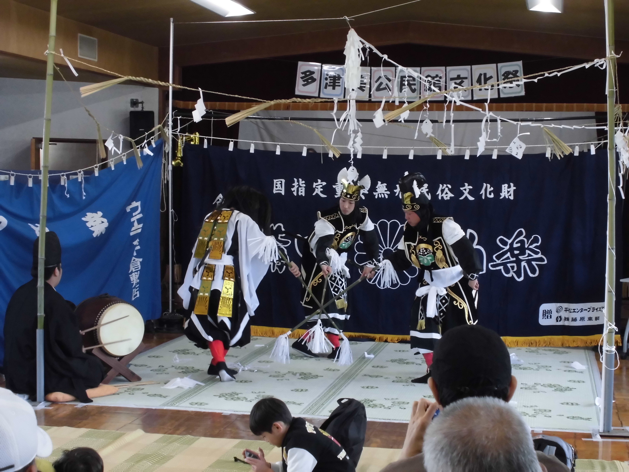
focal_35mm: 64
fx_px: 1163
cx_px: 314
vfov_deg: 22.9
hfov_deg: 30.3
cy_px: 236
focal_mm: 11.5
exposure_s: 1/30
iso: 400
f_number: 5.6
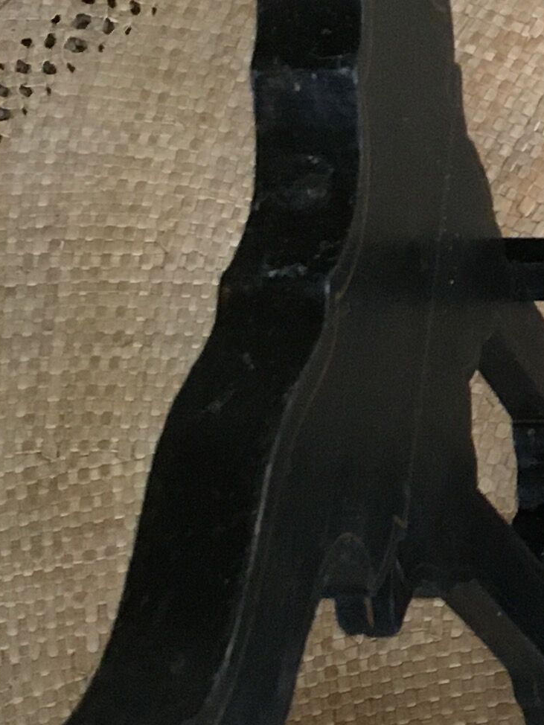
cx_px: 1096
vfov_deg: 16.4
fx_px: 2513
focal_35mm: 120
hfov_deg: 11.2
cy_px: 381
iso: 200
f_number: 2.2
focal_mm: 4.15
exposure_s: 1/33
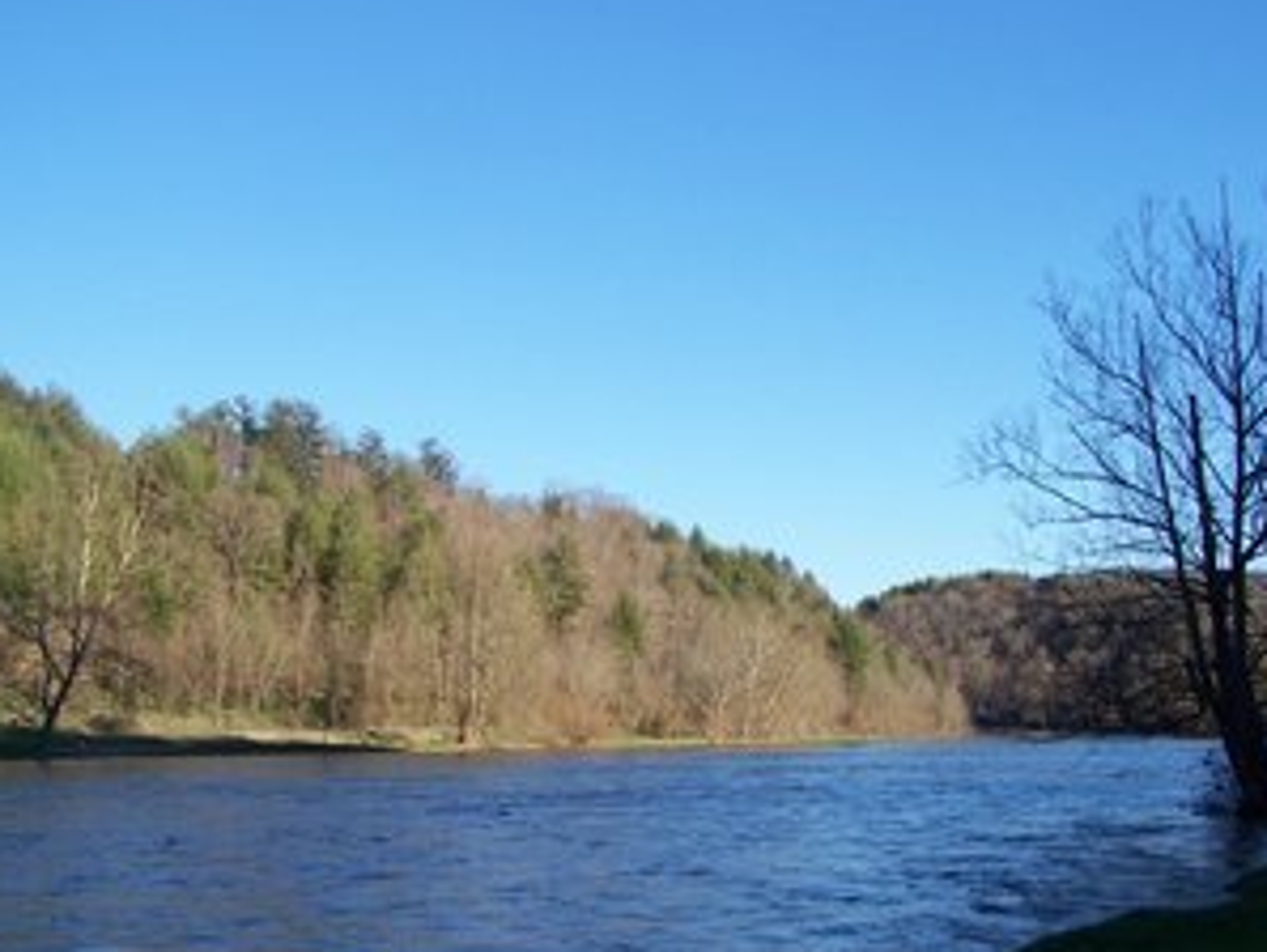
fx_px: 1868
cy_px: 616
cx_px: 697
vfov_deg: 28.5
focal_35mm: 51
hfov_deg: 37.4
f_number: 4
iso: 64
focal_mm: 6.3
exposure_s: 1/320
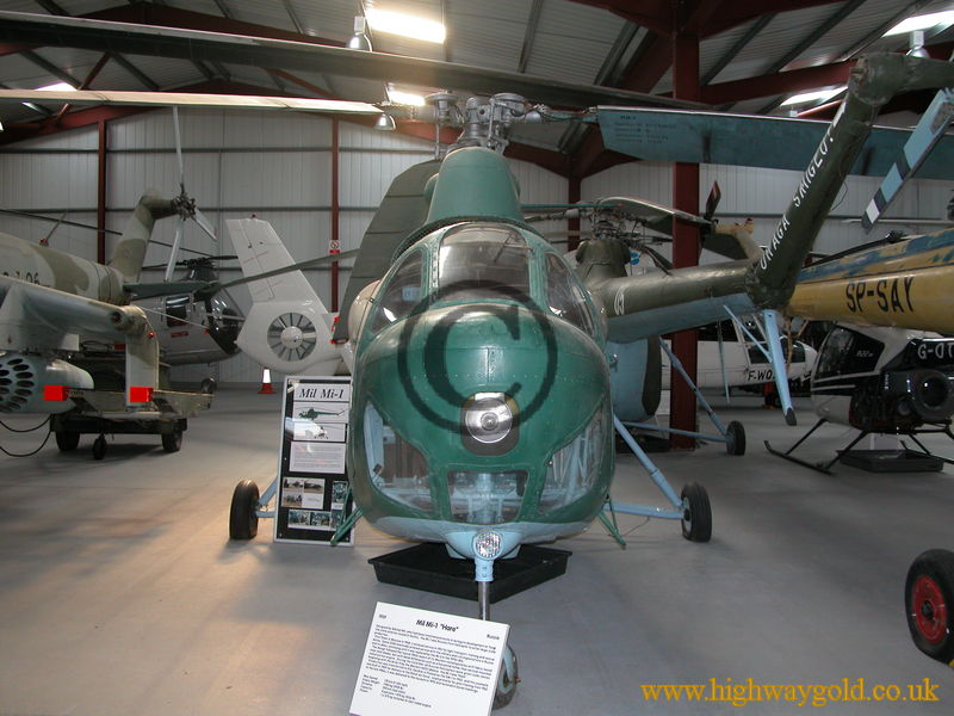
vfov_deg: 40.7
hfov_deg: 52.6
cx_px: 477
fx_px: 965
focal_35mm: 35
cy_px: 358
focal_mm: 8.9
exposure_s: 1/60
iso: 200
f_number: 2.8
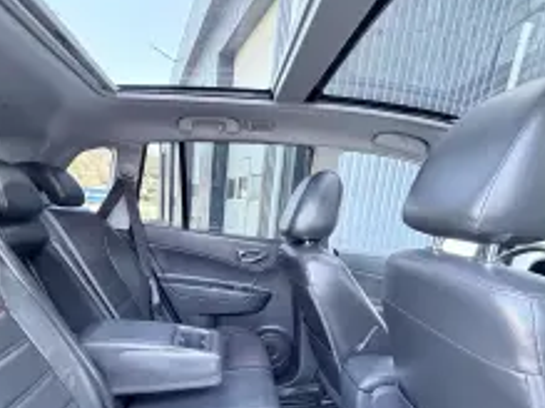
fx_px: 362
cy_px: 313
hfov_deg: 73.8
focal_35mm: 23
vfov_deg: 55.5
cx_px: 249
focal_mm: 2.22
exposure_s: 1/60
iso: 400
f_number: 2.2
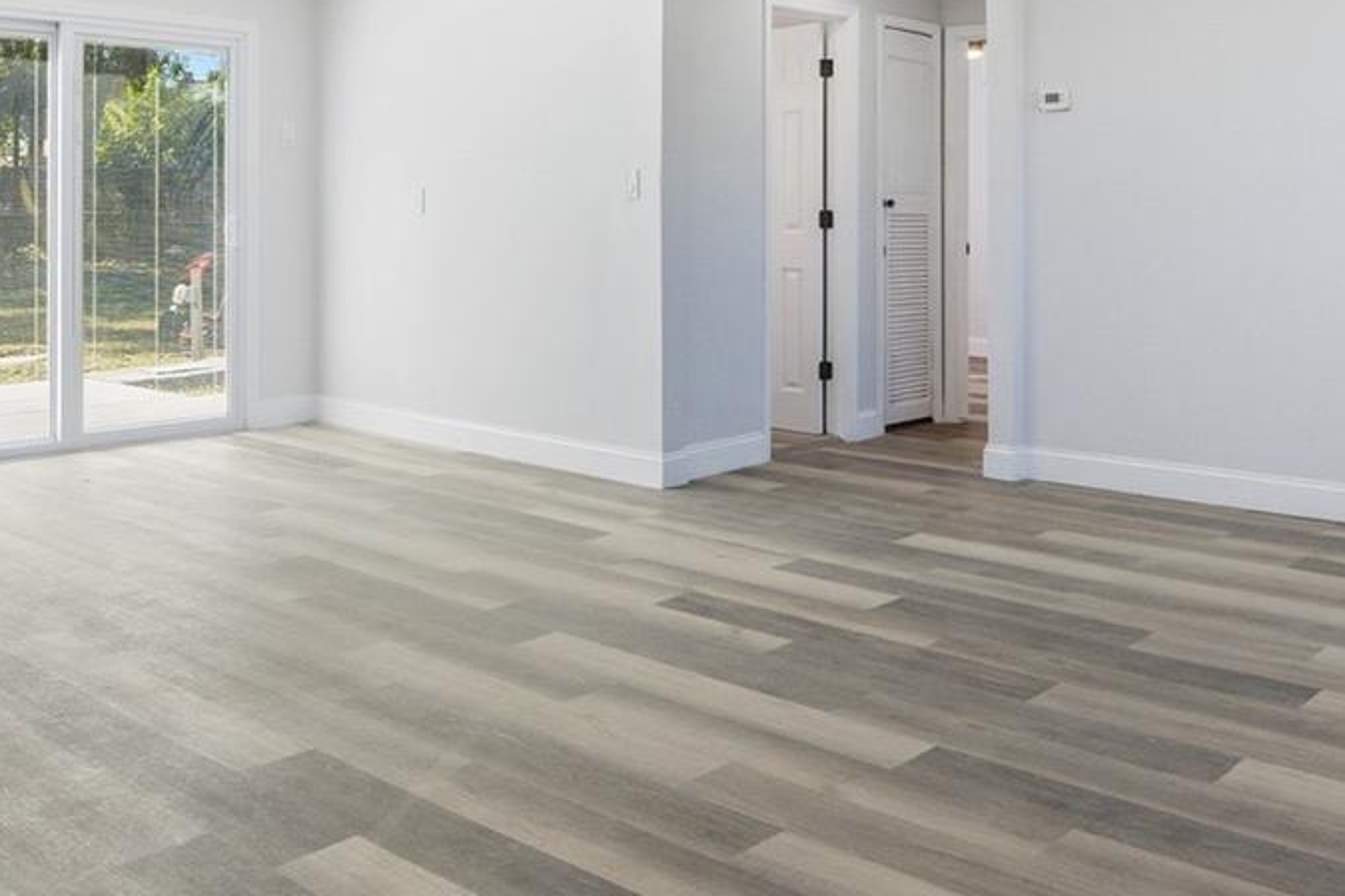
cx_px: 728
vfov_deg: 34.2
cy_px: 204
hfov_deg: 50.6
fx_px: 1419
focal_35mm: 38
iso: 1600
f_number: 11
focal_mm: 16
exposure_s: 1/640
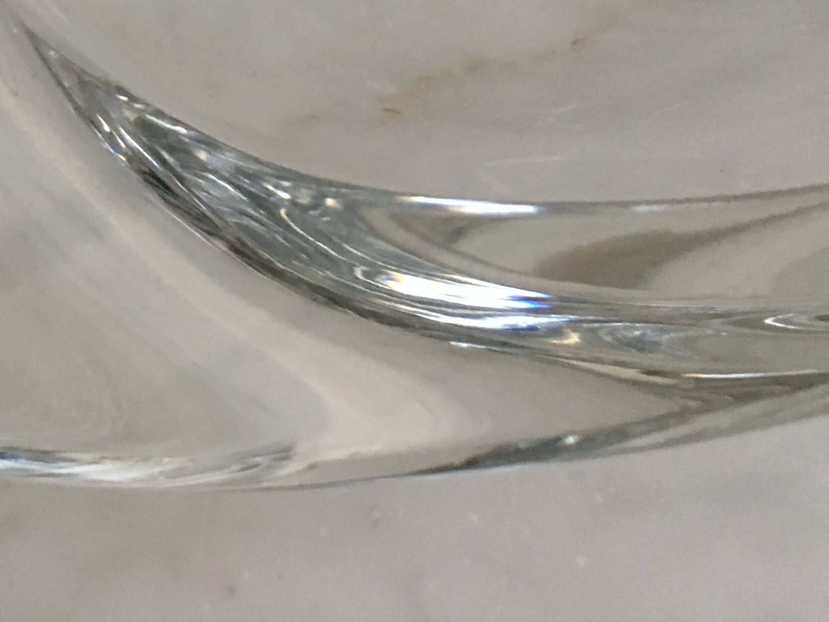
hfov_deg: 26.8
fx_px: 1677
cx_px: 88
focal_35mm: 70
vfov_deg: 19.8
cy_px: -124
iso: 160
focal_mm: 4.15
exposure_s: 1/33
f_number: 2.2
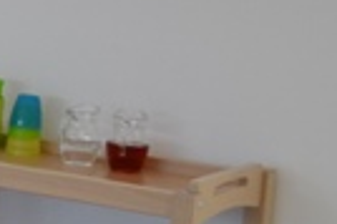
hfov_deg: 8.2
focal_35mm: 202
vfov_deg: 6.8
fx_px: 1889
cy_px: 89
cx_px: -777
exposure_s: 1/80
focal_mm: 18
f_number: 4.5
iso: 400
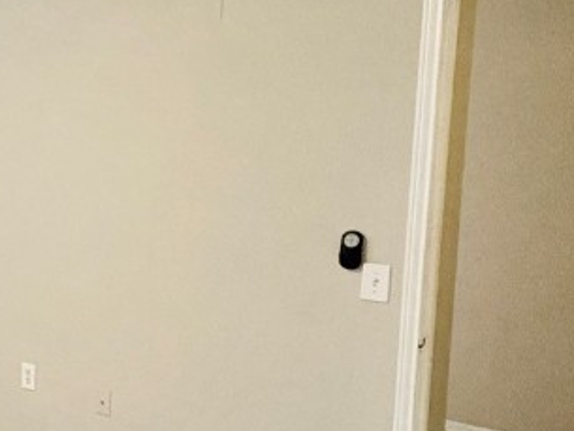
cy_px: 230
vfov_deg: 30.9
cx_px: -171
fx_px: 780
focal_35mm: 47
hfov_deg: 31.3
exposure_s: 1/60
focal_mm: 2.22
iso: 640
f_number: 2.2
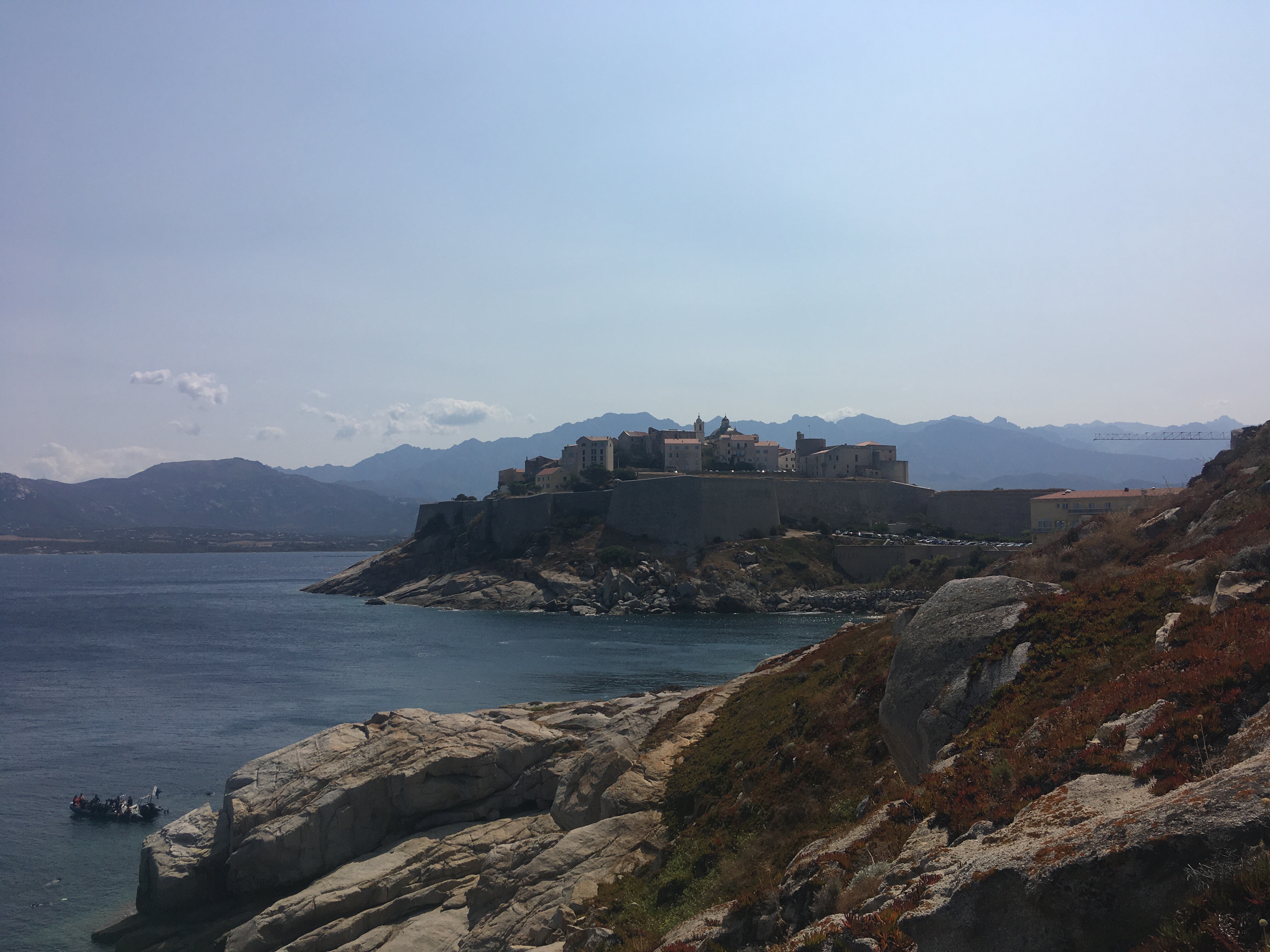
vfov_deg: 48.2
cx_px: 635
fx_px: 1064
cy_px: 476
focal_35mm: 29
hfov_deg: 61.7
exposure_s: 1/4049
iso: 25
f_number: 2.2
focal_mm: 4.15
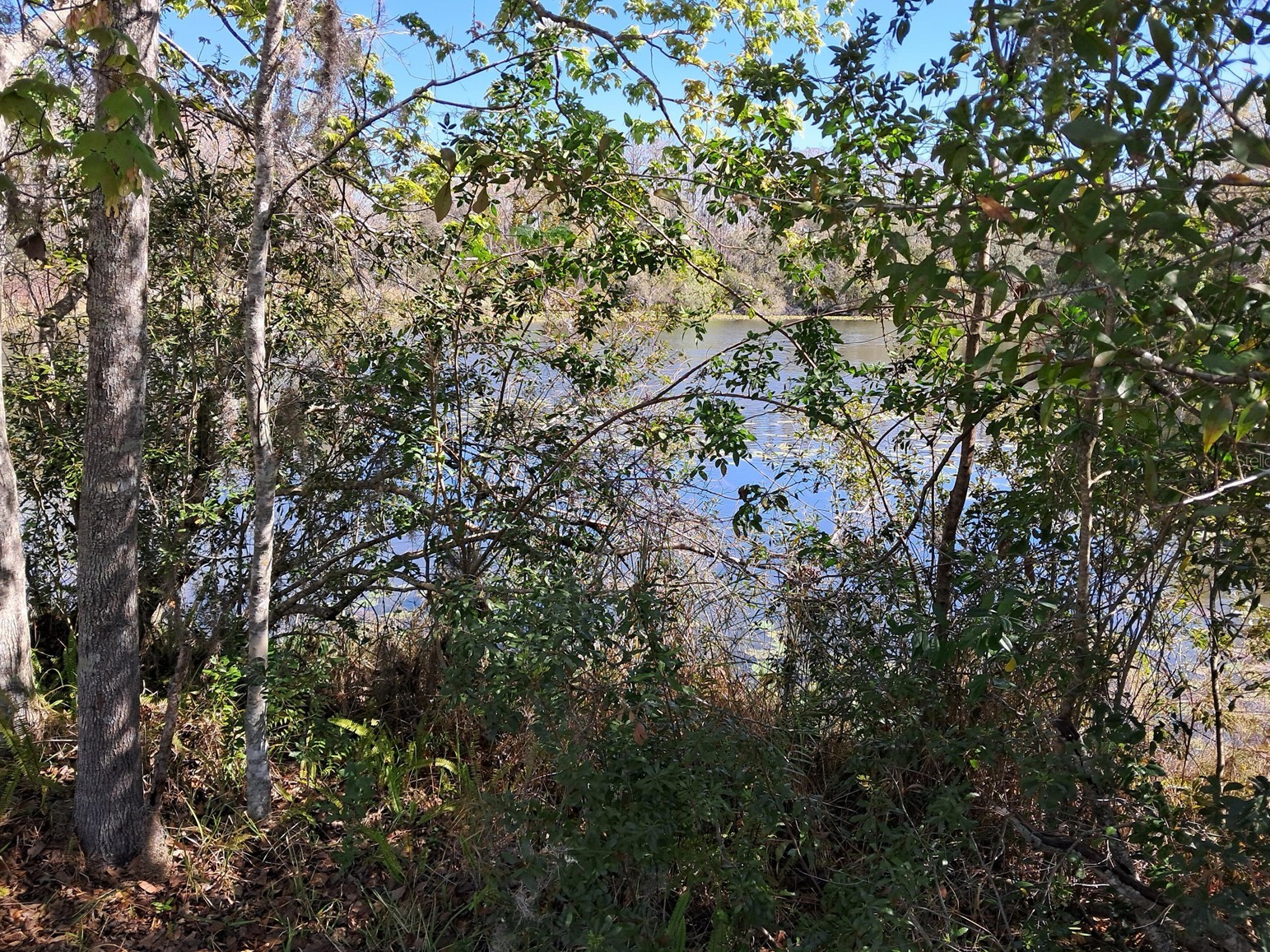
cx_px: 655
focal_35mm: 28
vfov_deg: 49.7
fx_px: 1027
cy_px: 460
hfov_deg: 63.4
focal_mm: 4
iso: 50
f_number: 1.8
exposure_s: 1/251
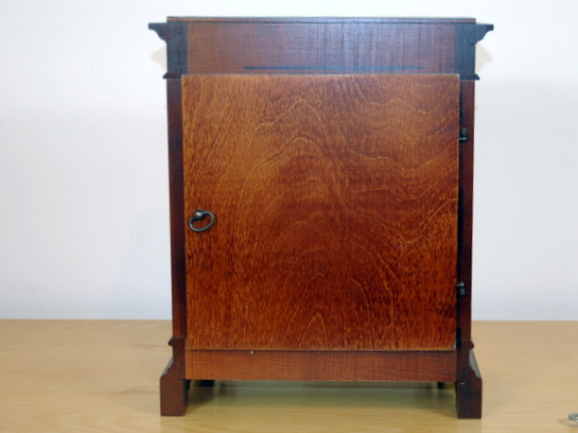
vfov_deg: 19.4
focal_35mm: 76
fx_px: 1269
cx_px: 319
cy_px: 219
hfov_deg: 25.7
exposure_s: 1/125
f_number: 4
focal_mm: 46
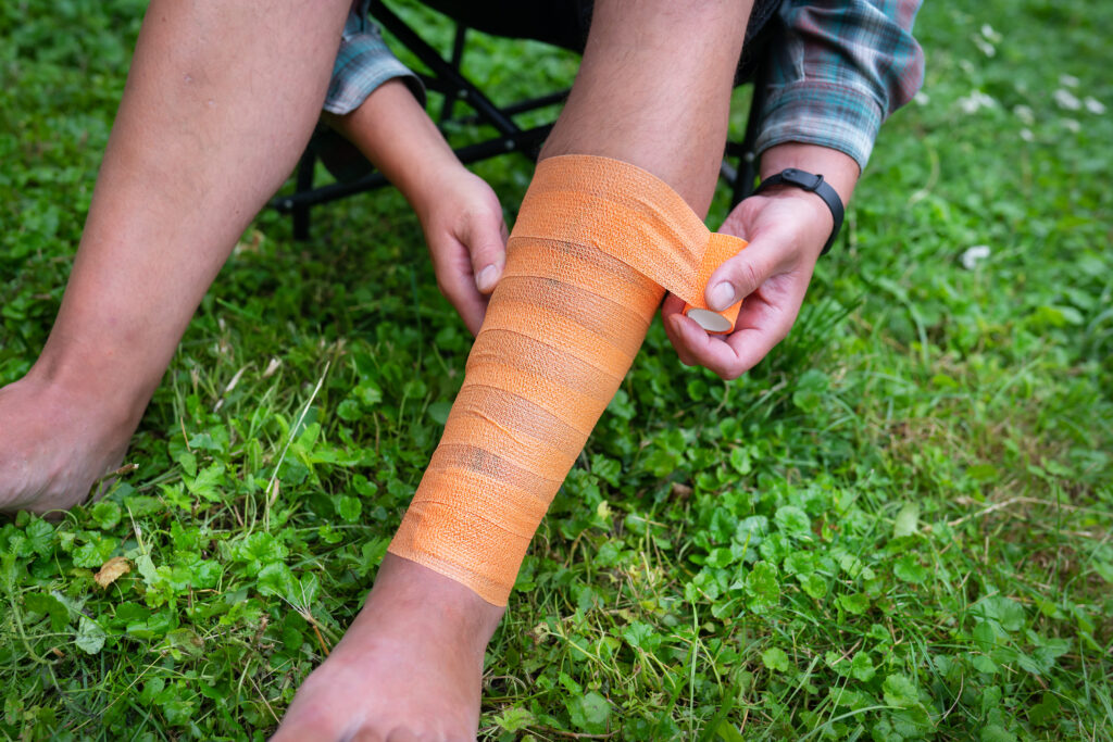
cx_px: 556
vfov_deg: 37.9
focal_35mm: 35
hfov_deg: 54.4
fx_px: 1082
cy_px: 371
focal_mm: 35
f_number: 3.2
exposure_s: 1/100
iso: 400
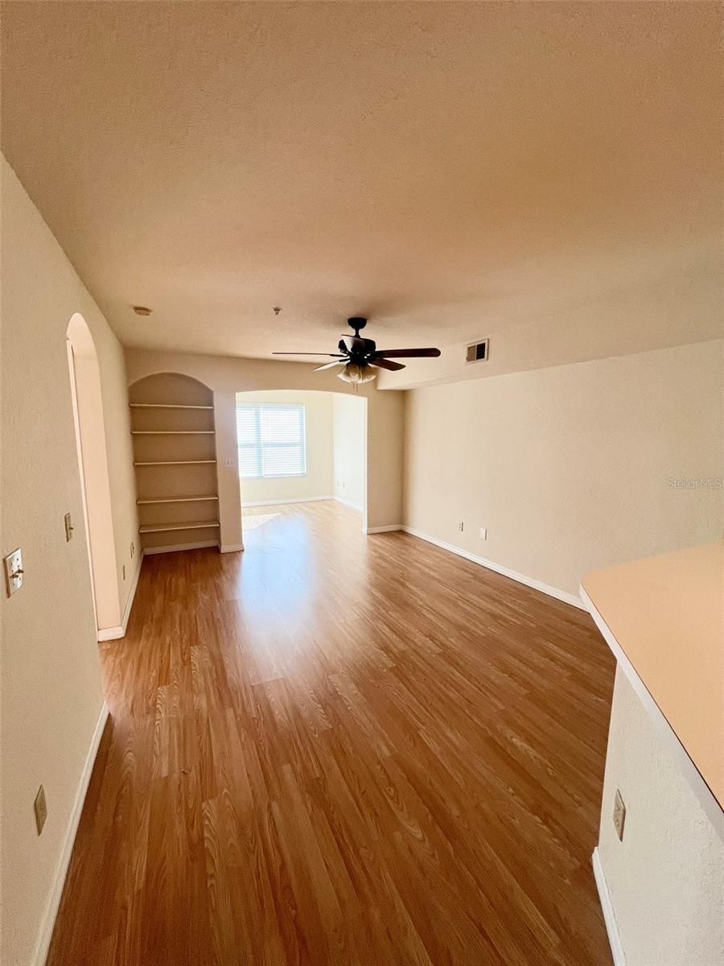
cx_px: 362
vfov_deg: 106.2
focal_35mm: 13
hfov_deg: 89.9
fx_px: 363
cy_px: 483
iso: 100
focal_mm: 1.57
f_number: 1.8
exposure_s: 1/120
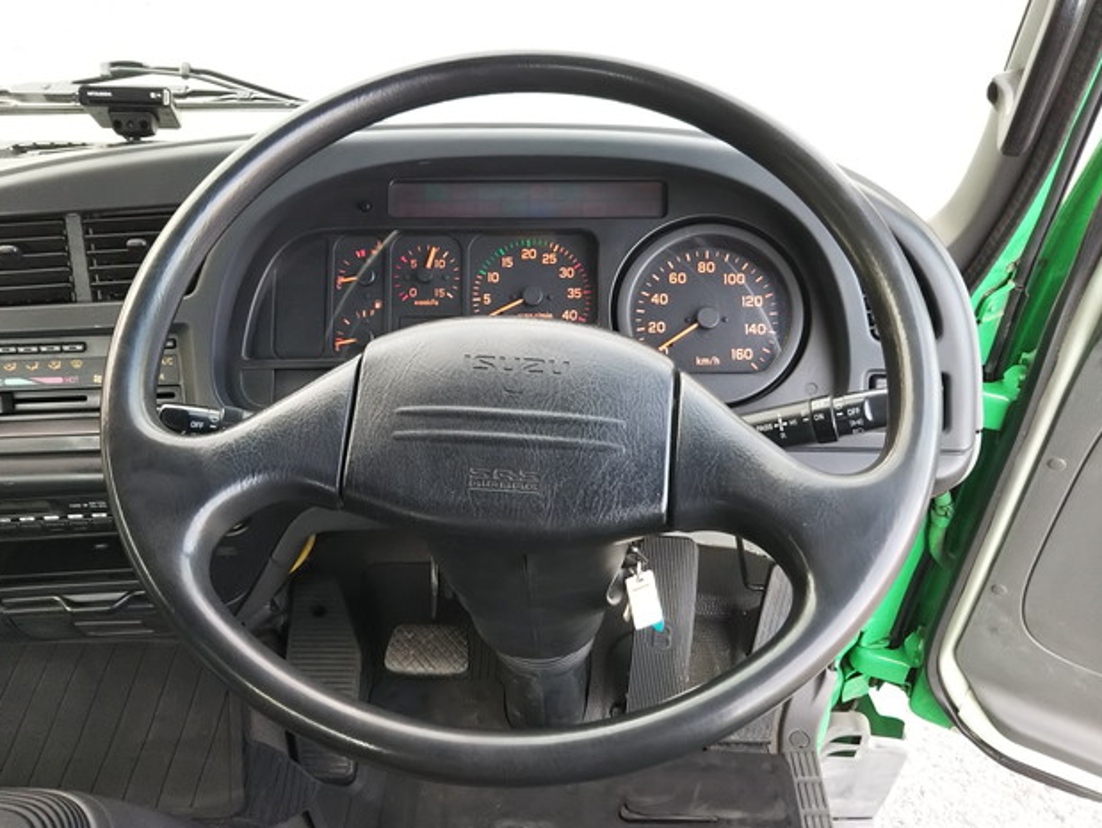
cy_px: 413
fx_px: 987
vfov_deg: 45.5
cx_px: 545
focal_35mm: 31
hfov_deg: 58.3
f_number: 2.2
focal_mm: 4
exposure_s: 1/30
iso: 64
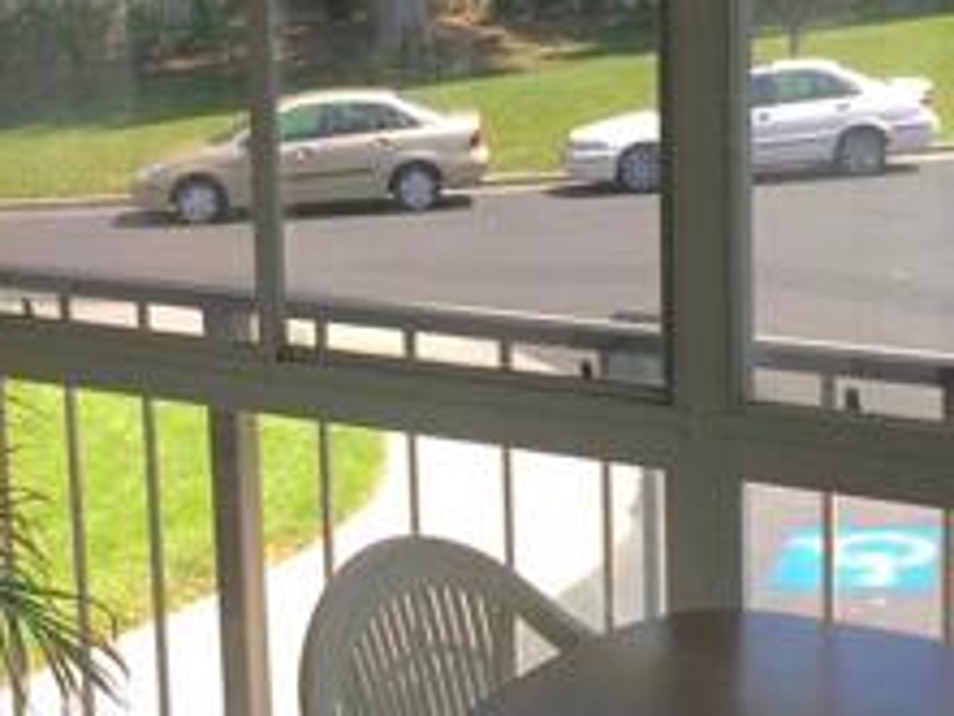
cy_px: 233
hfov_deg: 23.1
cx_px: 263
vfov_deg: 17.5
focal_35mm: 84
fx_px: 2316
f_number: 2.2
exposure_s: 1/120
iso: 50
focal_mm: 4.15
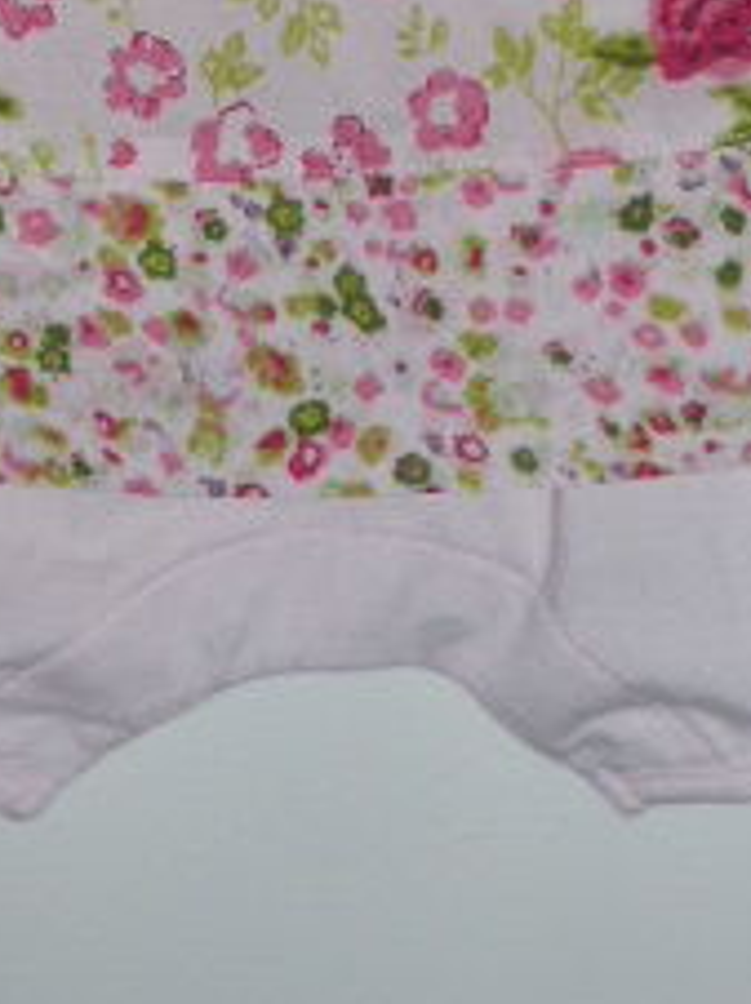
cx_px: 356
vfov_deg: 25.2
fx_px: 1971
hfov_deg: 21.6
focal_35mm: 68
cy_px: -258
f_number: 3.3
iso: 100
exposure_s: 1/60
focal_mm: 4.3
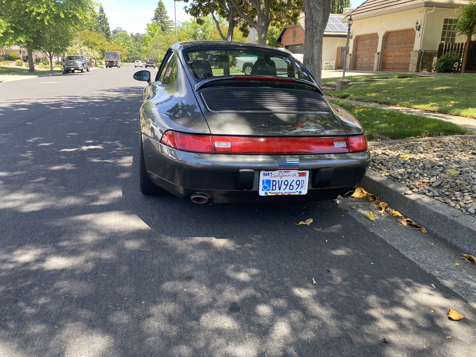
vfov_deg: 53.1
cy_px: 178
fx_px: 358
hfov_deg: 67.3
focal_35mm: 26
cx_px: 238
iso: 32
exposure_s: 1/238
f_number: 1.8
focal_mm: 4.25
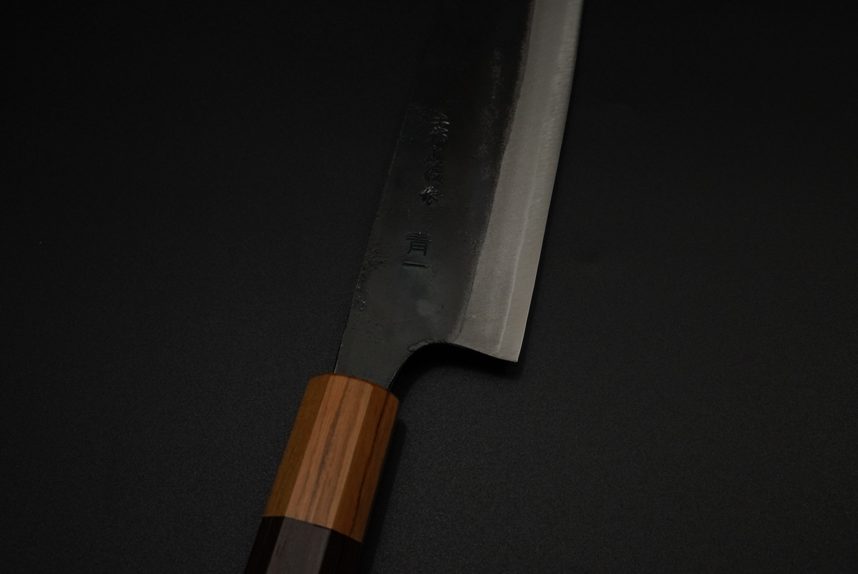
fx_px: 998
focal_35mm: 42
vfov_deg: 32.1
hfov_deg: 46.5
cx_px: 429
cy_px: 287
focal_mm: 27.9
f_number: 9
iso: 1600
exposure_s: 1/160
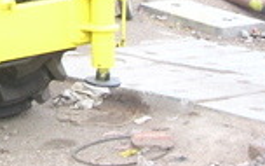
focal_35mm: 160
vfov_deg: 7.9
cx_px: -139
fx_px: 1156
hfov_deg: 12.4
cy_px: -128
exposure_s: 1/30
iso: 64
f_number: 3.1
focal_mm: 7.6
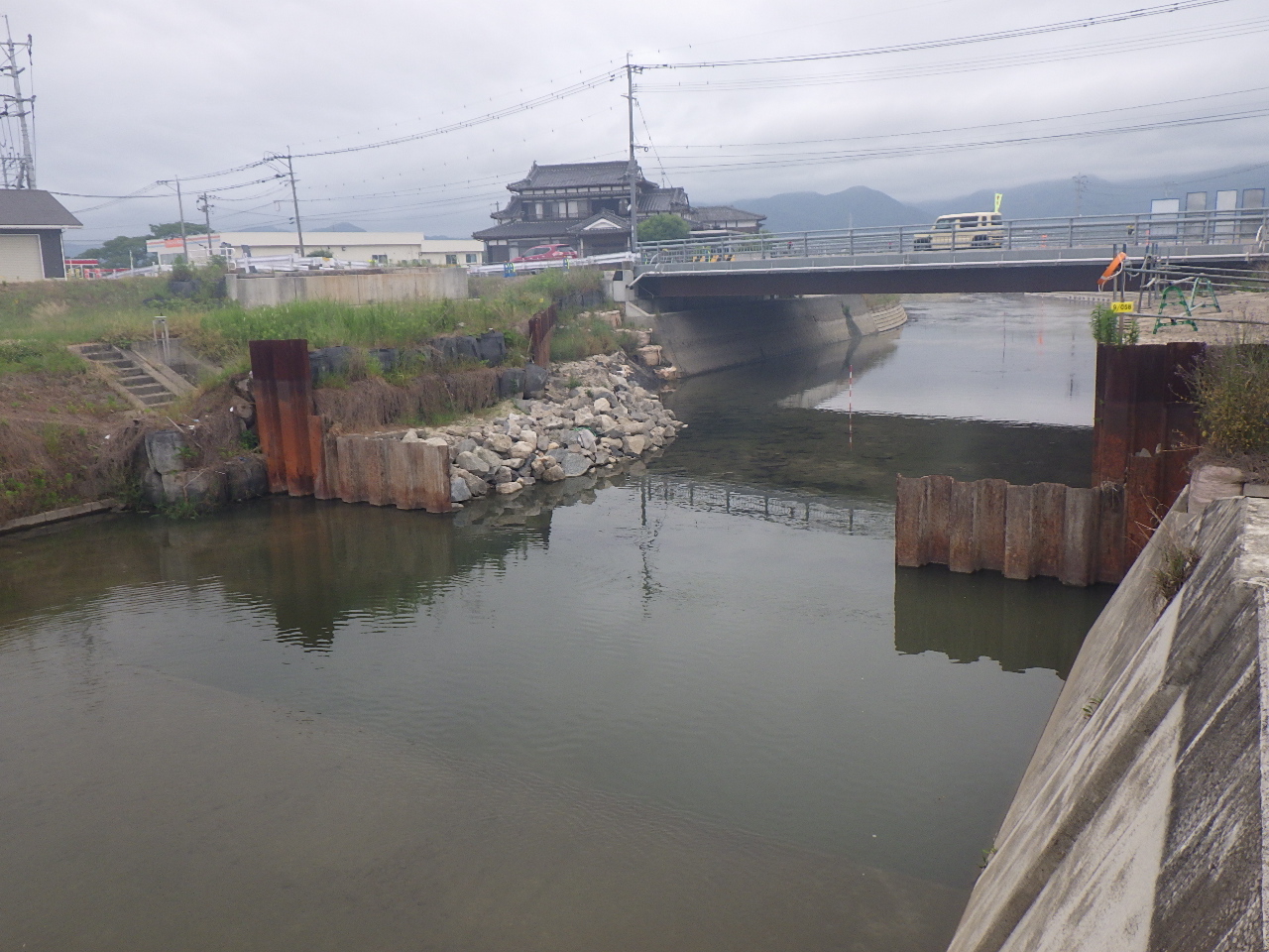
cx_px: 634
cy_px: 476
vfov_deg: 49.7
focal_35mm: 28
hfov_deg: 63.4
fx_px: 1026
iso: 125
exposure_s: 1/125
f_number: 4.2
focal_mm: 5
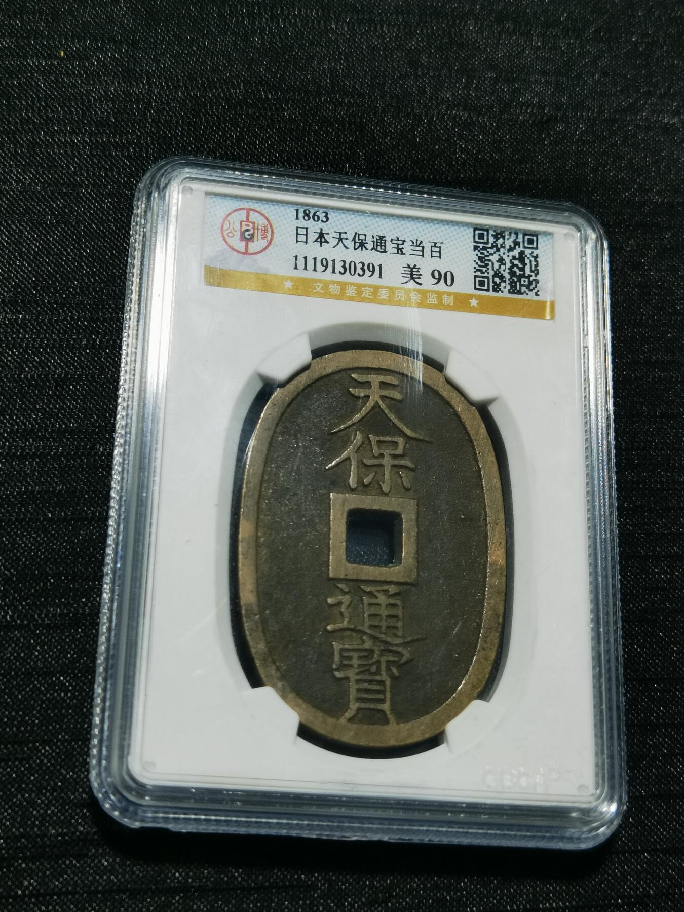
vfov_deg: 34.3
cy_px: 456
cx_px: 342
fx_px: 1475
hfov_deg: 26.1
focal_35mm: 56
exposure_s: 1/100
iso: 80
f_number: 1.9
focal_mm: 6.67
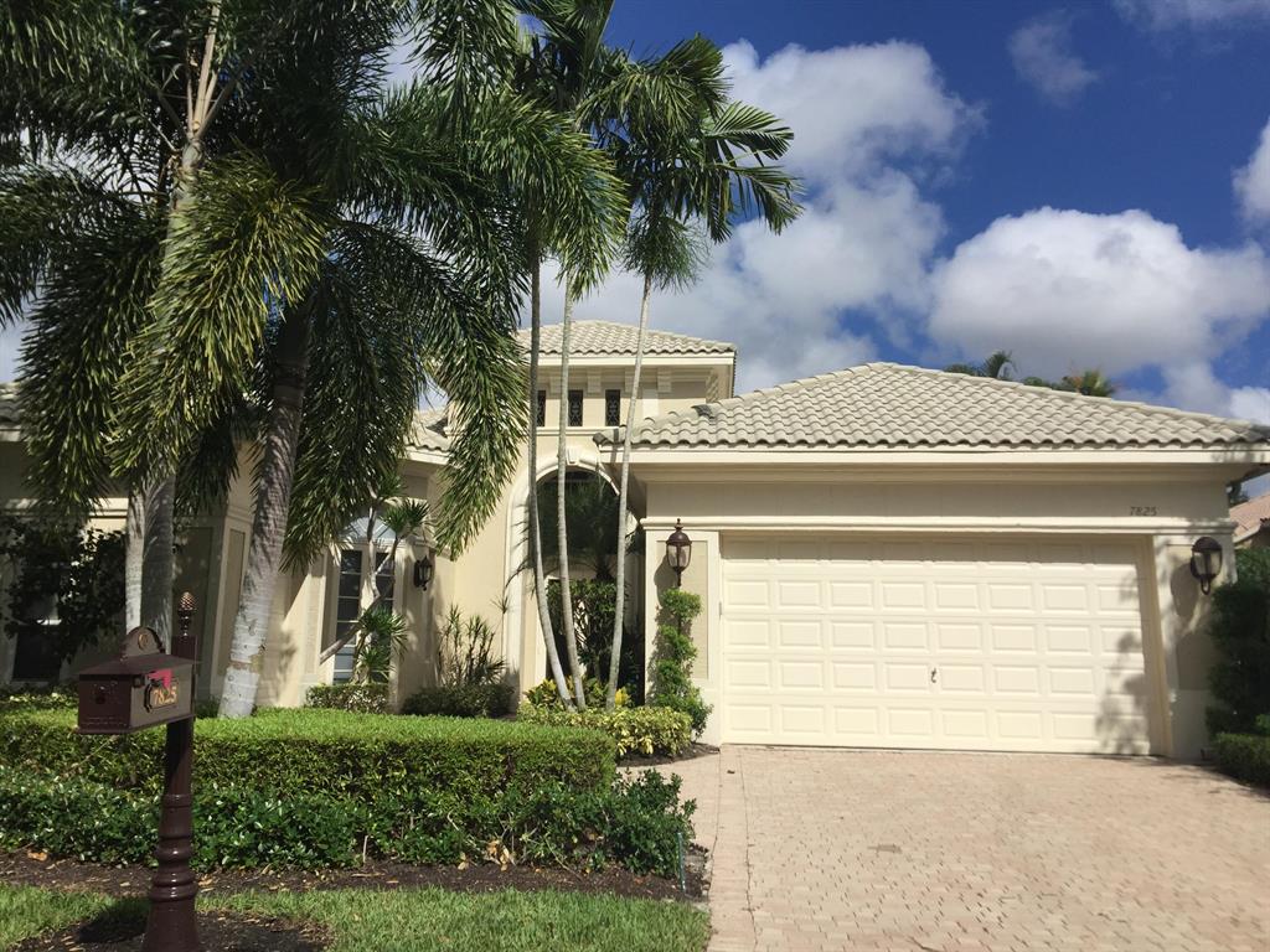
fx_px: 1064
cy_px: 476
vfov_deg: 48.2
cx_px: 635
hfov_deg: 61.7
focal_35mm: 29
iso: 32
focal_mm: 4.15
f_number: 2.2
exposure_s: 1/4405
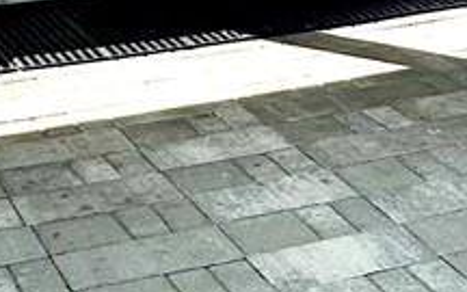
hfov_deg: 18.6
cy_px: -266
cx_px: 437
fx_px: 1400
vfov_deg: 11.0
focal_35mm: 110
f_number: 2.2
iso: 40
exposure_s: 1/1125
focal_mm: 2.22
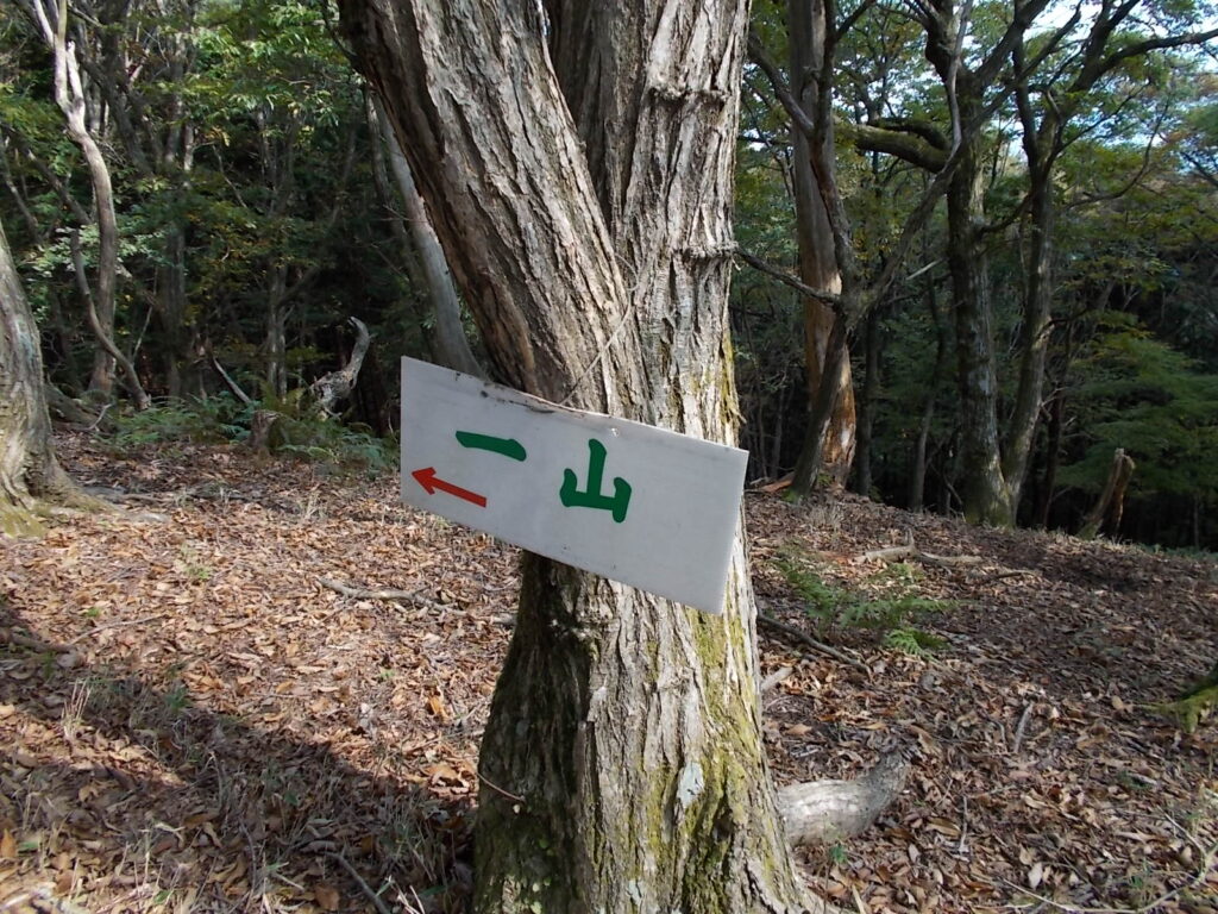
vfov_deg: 53.1
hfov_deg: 67.3
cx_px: 609
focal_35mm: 26
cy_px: 457
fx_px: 915
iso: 80
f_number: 3.2
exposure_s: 1/125
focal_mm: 4.6
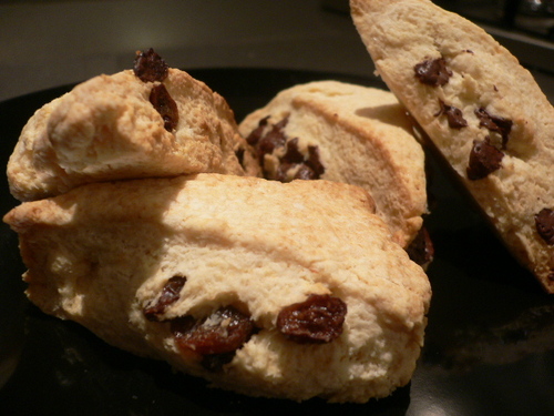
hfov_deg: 52.6
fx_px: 560
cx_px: 277
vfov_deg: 40.7
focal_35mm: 35
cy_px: 208
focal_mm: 5.8
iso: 100
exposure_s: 1/13
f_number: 2.8
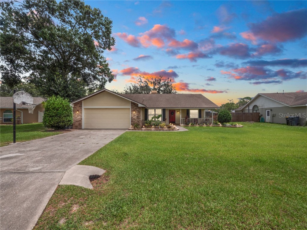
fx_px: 124
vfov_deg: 85.7
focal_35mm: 14
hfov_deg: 102.1
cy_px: 115
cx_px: 154
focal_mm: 7
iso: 250
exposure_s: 1/250
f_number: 13
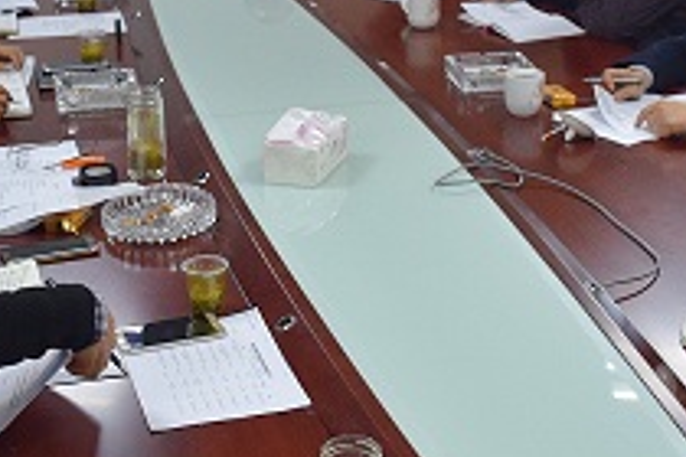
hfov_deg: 26.3
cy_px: 82
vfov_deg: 17.5
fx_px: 1467
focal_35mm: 77
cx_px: 408
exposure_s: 1/60
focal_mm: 18
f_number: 3.5
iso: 1400
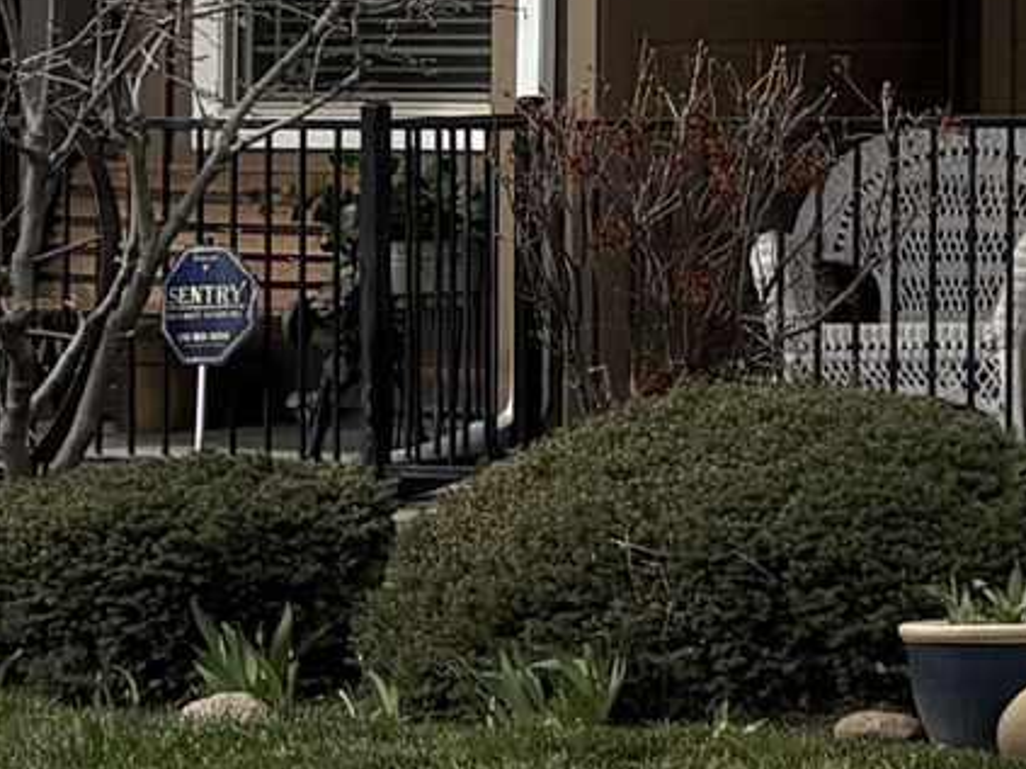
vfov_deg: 7.8
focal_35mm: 189
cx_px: 2183
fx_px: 5600
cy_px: -194
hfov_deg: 9.6
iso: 50
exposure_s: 1/4329
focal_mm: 5.96
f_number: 1.6
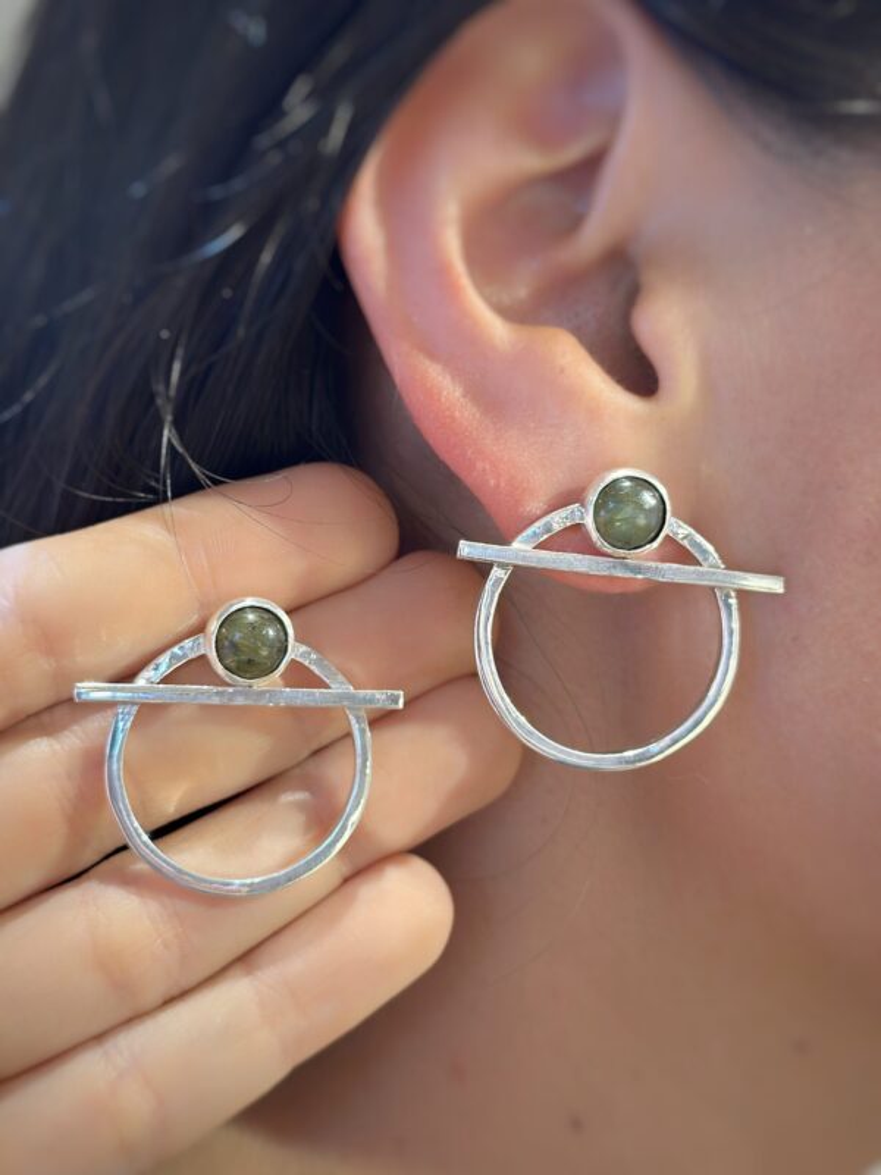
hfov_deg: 30.3
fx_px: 1629
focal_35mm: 48
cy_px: 588
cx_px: 440
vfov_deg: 39.7
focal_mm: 6.86
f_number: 1.78
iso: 250
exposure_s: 1/60
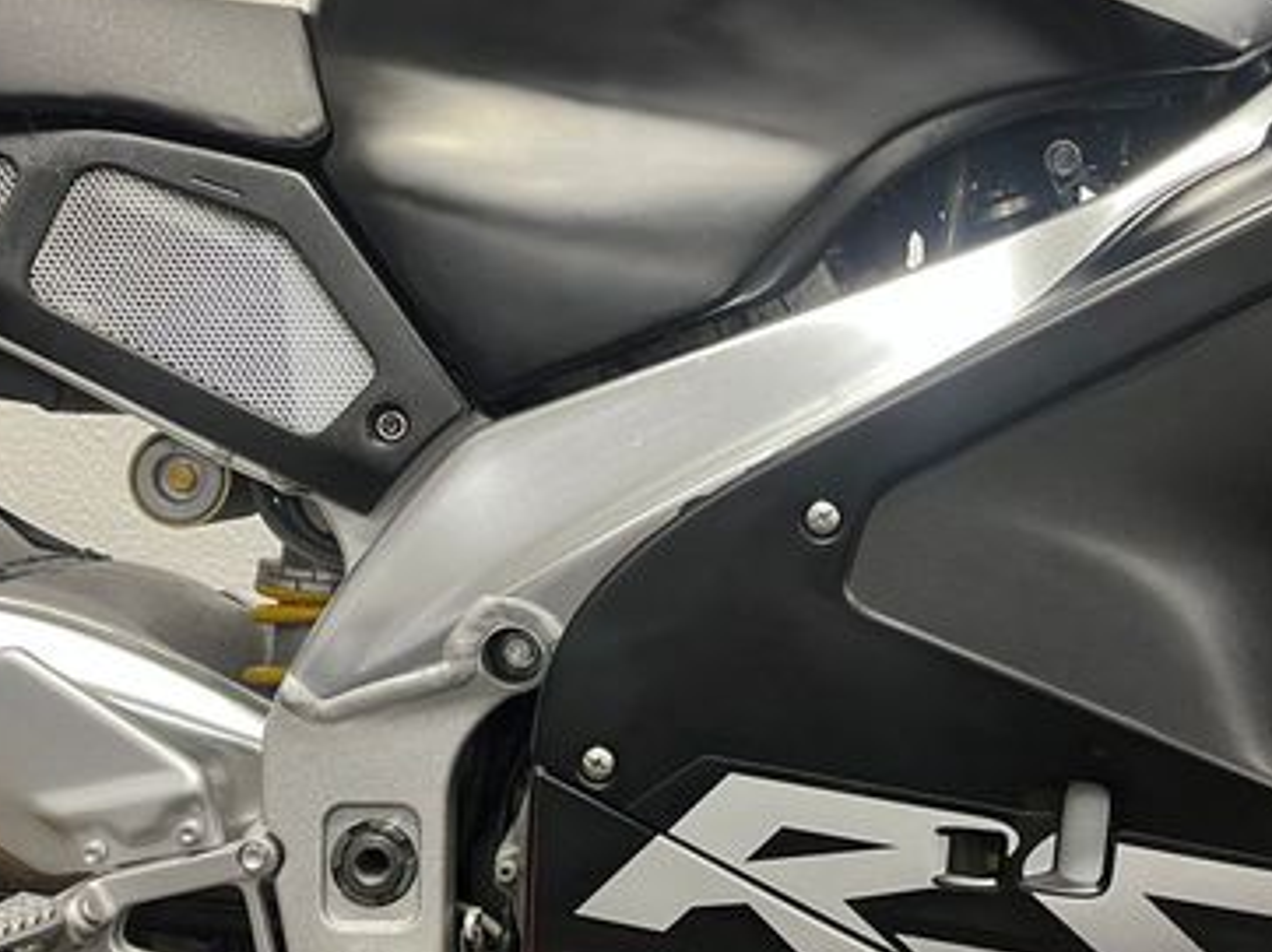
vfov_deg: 31.5
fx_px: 1689
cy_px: 474
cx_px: 731
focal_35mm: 46
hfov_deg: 41.2
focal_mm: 5.1
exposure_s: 1/50
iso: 200
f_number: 1.6
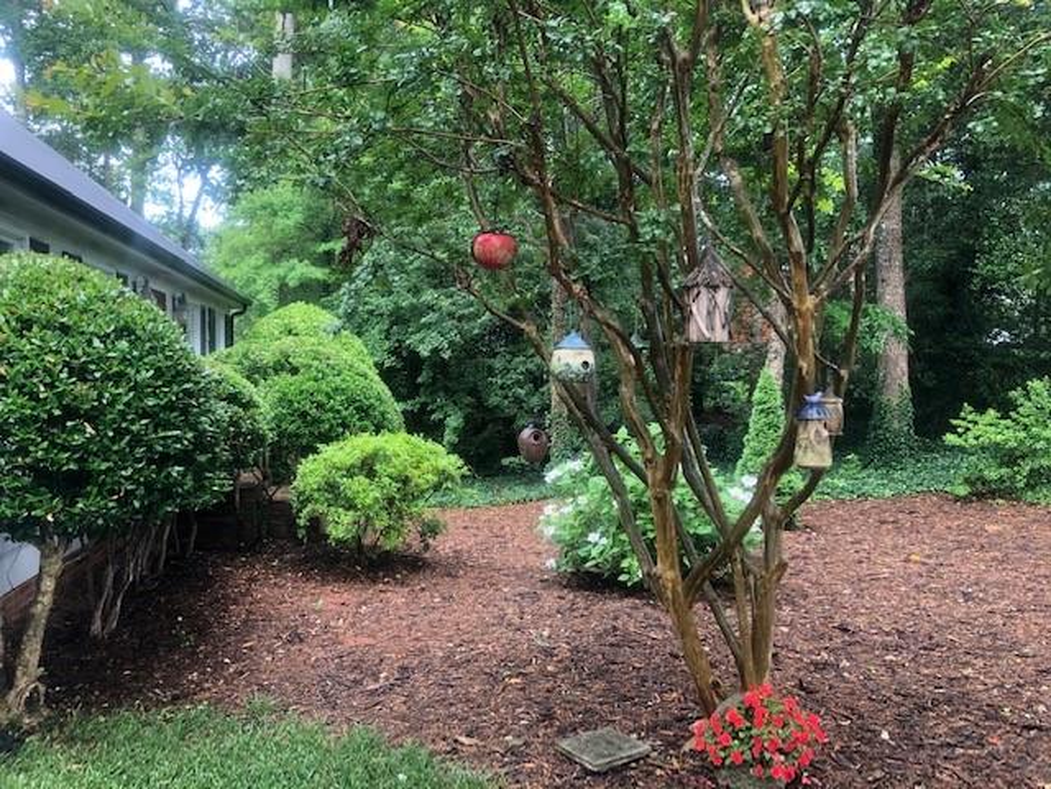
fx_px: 850
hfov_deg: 63.4
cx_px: 526
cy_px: 394
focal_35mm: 28
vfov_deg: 49.7
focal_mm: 3.99
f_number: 1.8
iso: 64
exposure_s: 1/120
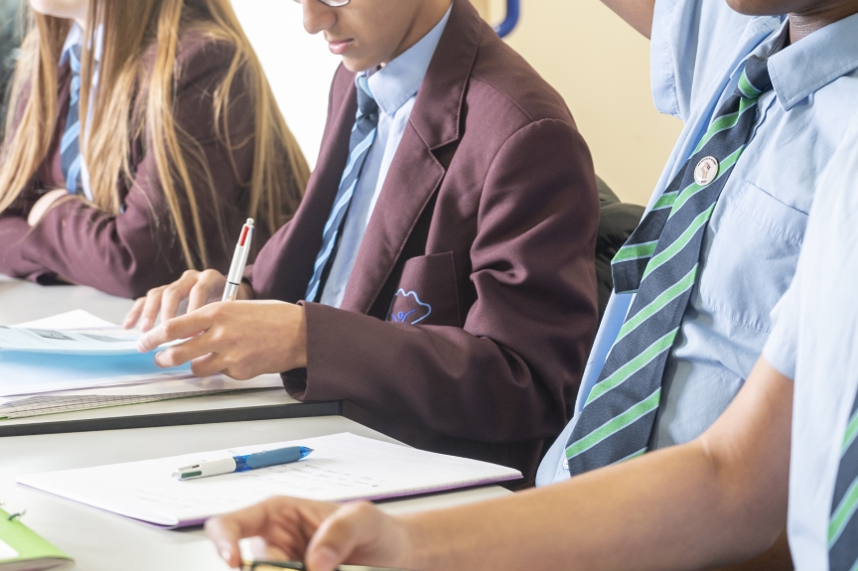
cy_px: 60
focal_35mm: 100
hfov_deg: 20.4
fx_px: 2382
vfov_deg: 13.6
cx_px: 554
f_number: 4
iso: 320
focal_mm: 54
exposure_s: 1/40
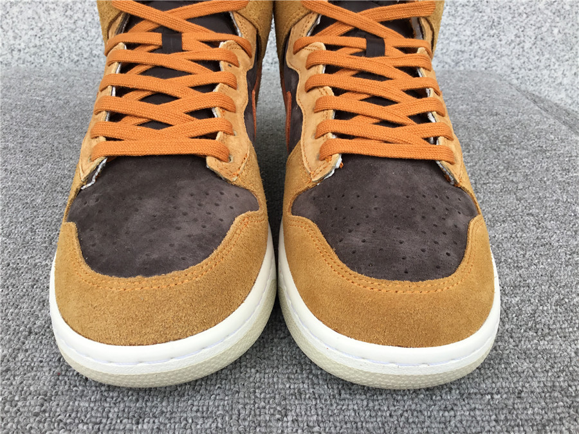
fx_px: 519
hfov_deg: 58.4
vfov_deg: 45.4
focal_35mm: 31
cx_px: 290
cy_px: 217
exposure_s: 1/331
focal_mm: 3.3
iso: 25
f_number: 2.4
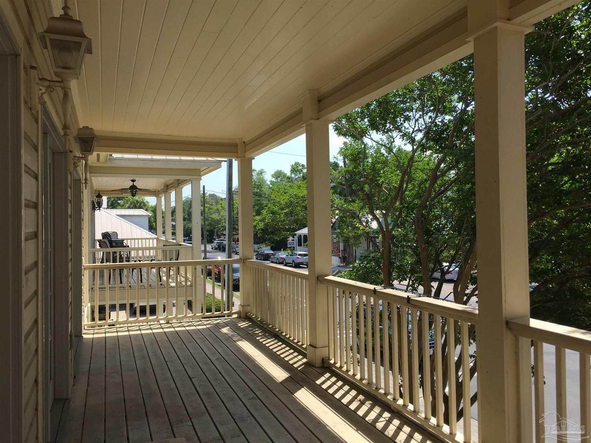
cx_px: 296
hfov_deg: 61.7
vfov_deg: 48.2
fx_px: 495
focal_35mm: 29
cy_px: 222
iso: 32
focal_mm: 4.15
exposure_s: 1/1464
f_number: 2.2
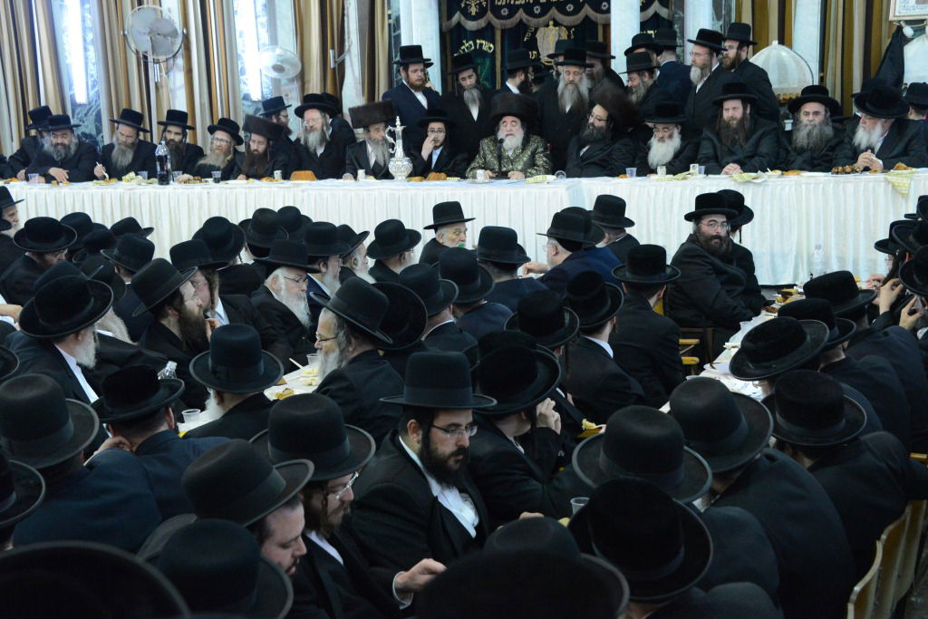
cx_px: 464
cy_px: 310
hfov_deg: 32.4
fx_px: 1598
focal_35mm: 62
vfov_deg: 21.9
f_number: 5.6
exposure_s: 1/80
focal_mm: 62
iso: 5000
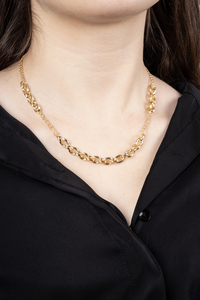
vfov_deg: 22.6
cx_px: 100
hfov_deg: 15.2
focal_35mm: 90
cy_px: 150
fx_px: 750
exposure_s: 1/125
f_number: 10
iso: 80
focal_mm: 60
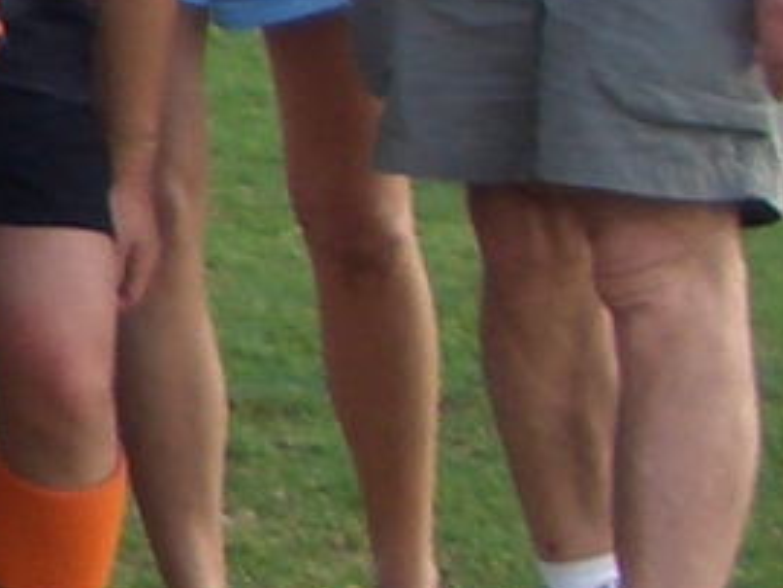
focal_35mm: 266
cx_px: -1668
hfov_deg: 6.7
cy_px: -207
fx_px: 6019
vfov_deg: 5.6
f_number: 2.6
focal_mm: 5.8
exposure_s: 1/200
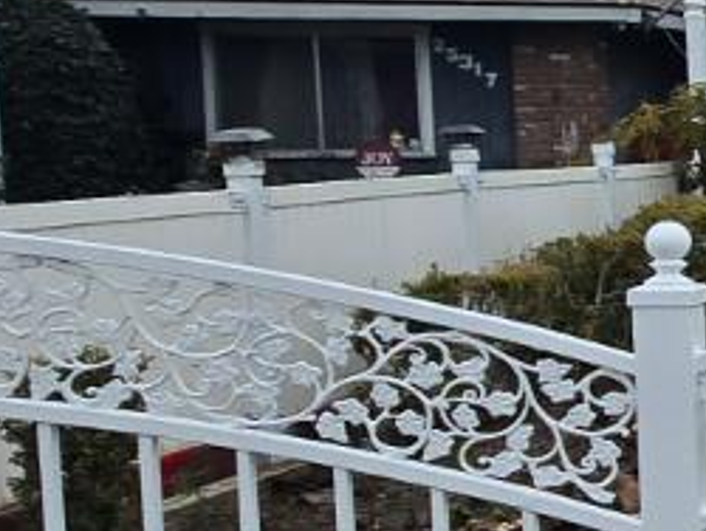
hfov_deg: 15.4
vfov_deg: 18.9
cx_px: 1649
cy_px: 256
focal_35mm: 78
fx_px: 1592
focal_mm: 2.2
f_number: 2.2
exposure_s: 1/60
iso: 100
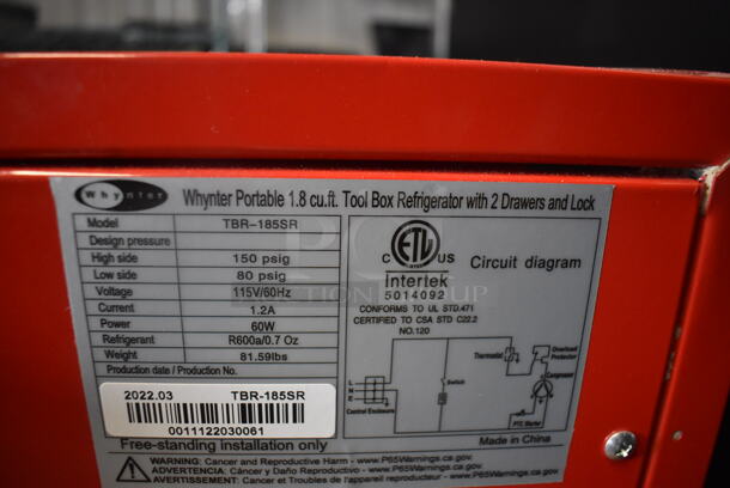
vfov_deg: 48.0
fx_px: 548
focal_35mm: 27
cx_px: 365
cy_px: 244
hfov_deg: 67.3
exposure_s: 1/125
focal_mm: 18
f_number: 3.5
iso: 2800
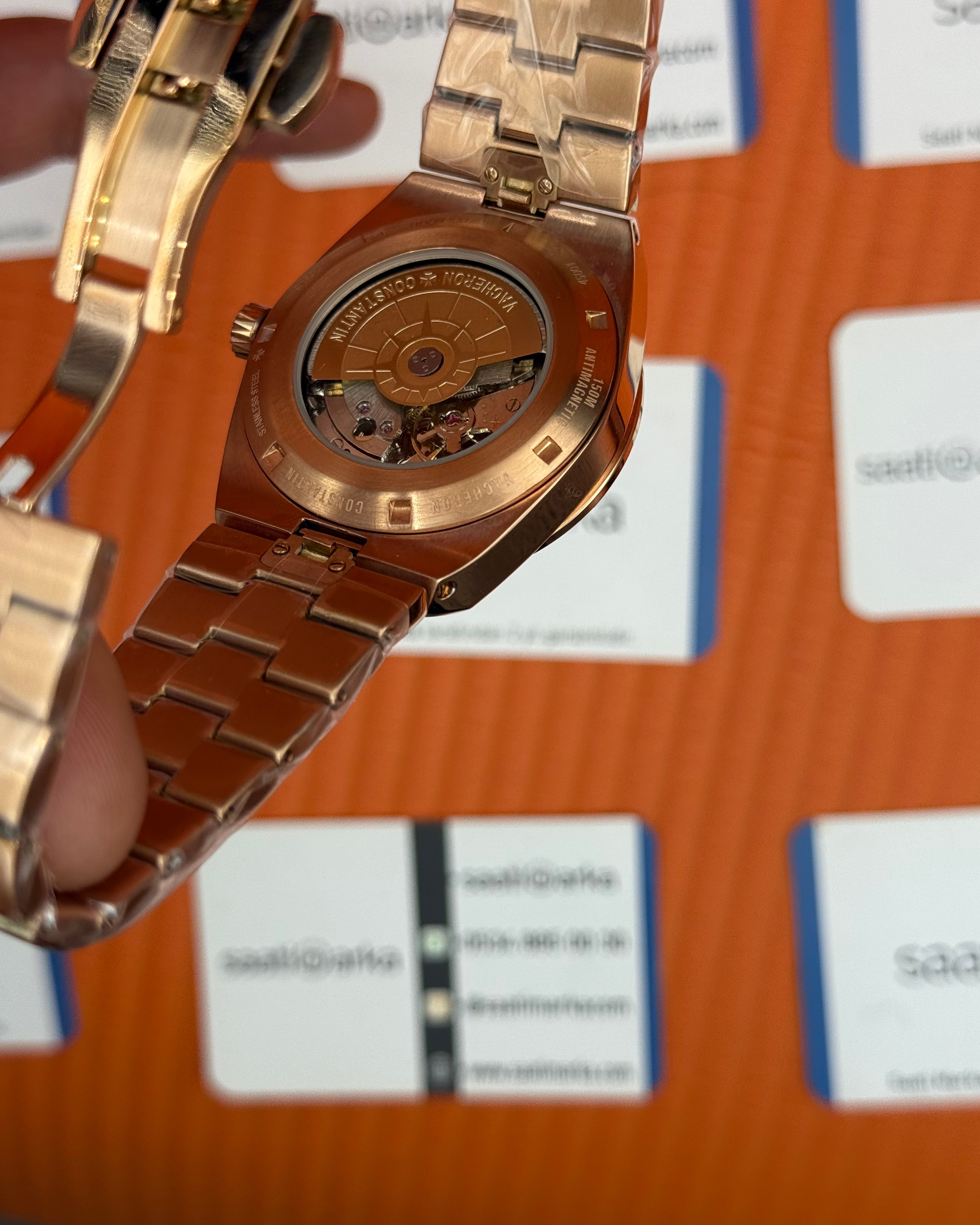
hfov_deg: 29.7
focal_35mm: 51
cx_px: 493
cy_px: 572
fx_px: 1849
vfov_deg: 36.6
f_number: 1.78
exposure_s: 1/620
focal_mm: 6.76
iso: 64
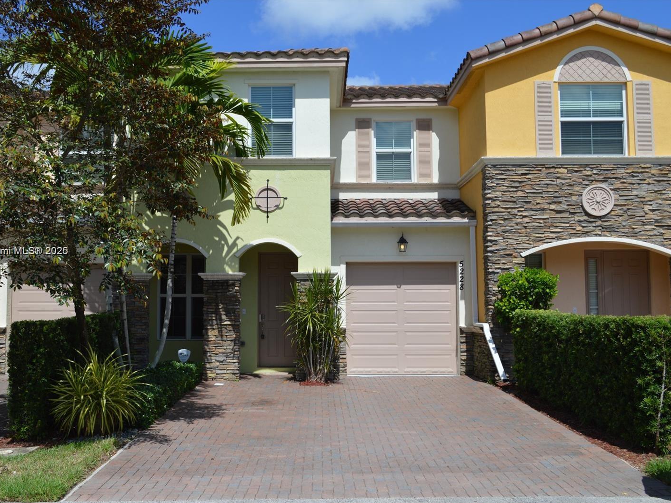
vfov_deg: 39.7
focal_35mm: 36
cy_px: 252
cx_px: 297
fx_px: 698
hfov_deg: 51.2
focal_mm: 22
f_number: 8
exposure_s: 1/320
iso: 100
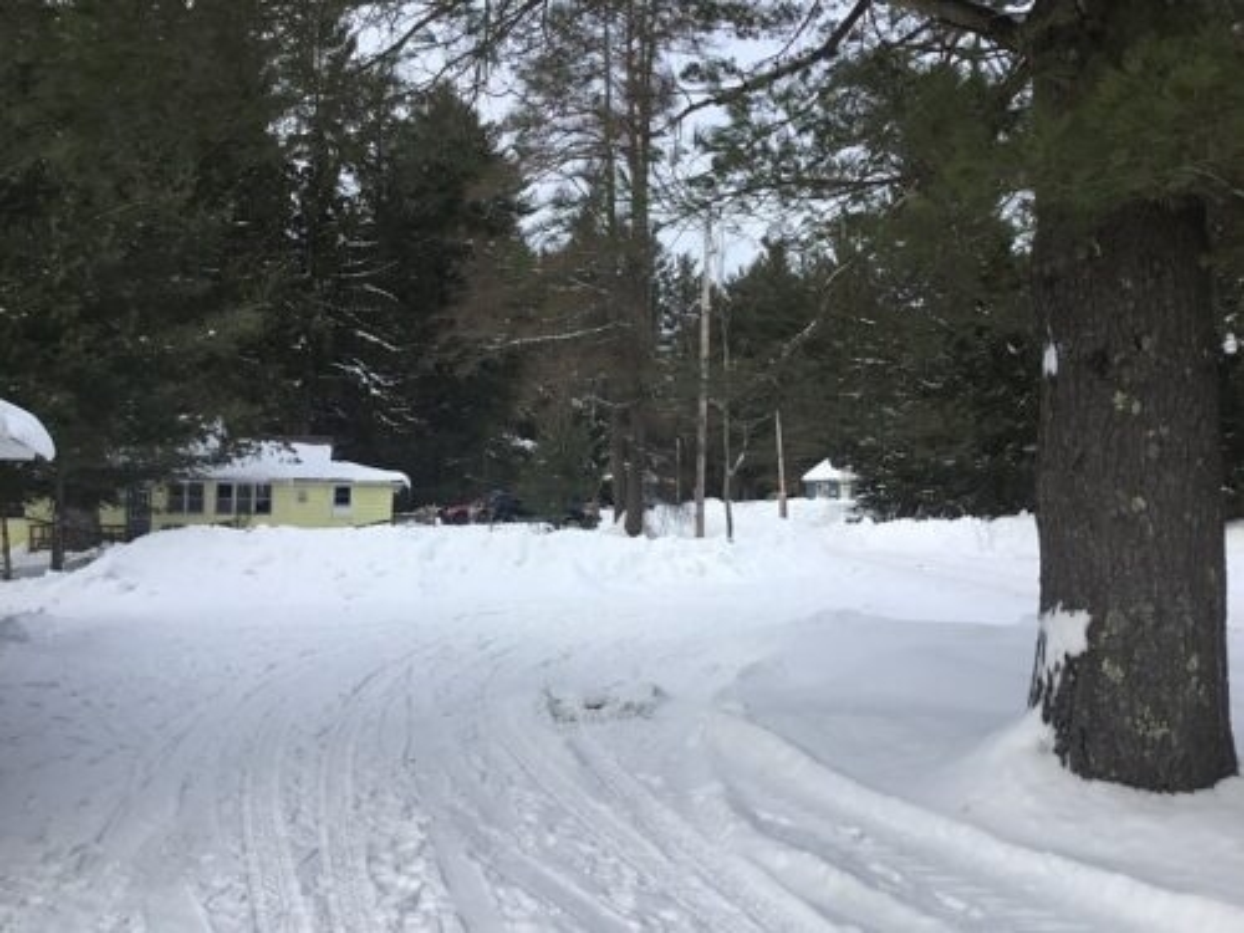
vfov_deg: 45.4
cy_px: 466
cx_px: 622
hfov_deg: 58.4
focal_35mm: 31
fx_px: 1114
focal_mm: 3.3
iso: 25
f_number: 2.4
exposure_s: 1/515
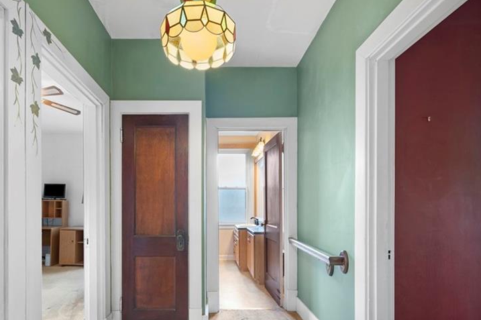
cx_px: 212
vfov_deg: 60.8
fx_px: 267
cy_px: 205
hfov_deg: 83.7
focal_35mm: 20
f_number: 8
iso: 400
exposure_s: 3
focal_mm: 14
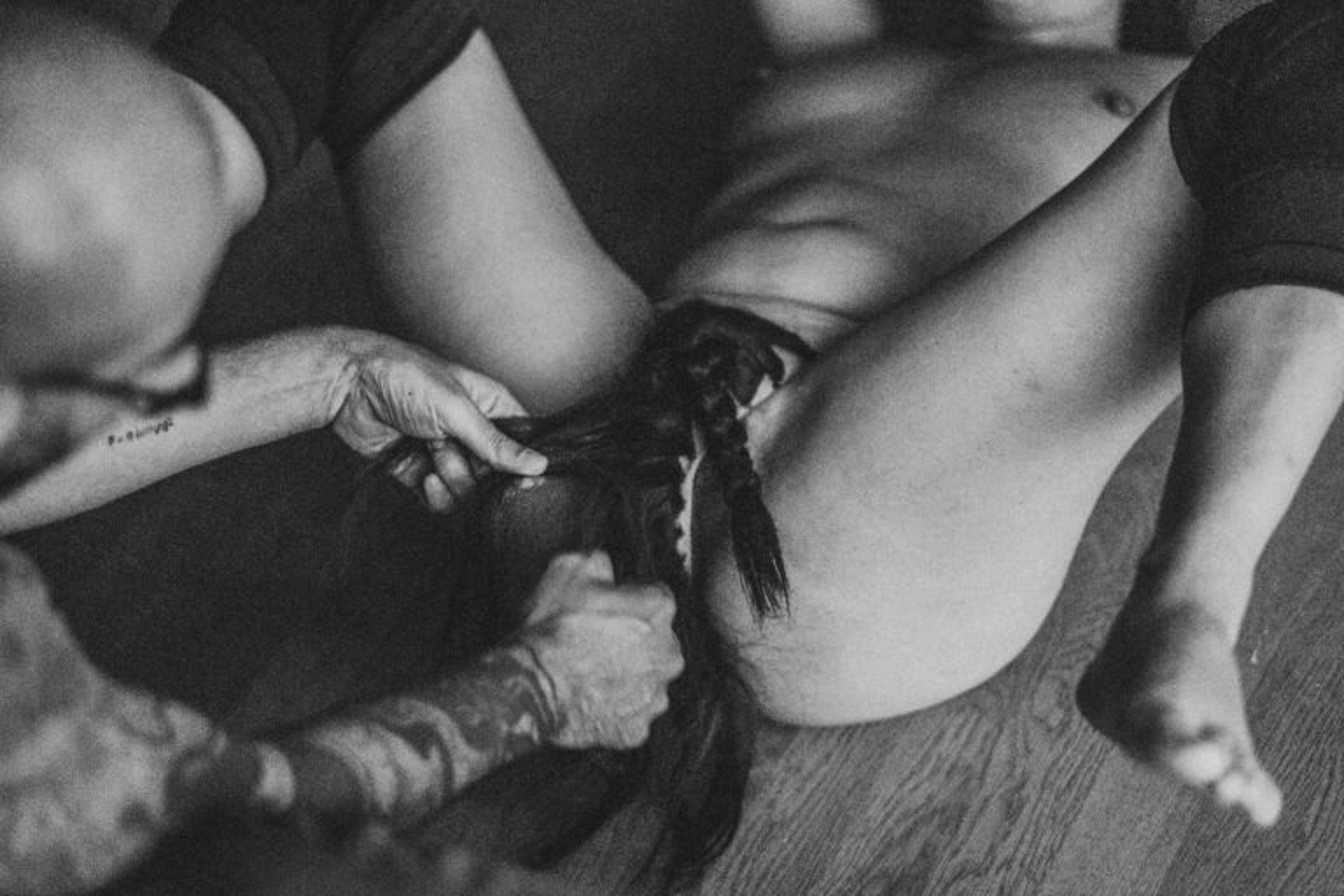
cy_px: 448
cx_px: 672
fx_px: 3136
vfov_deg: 16.3
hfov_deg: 24.2
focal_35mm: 84
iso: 8000
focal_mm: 56
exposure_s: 1/125
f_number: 1.2
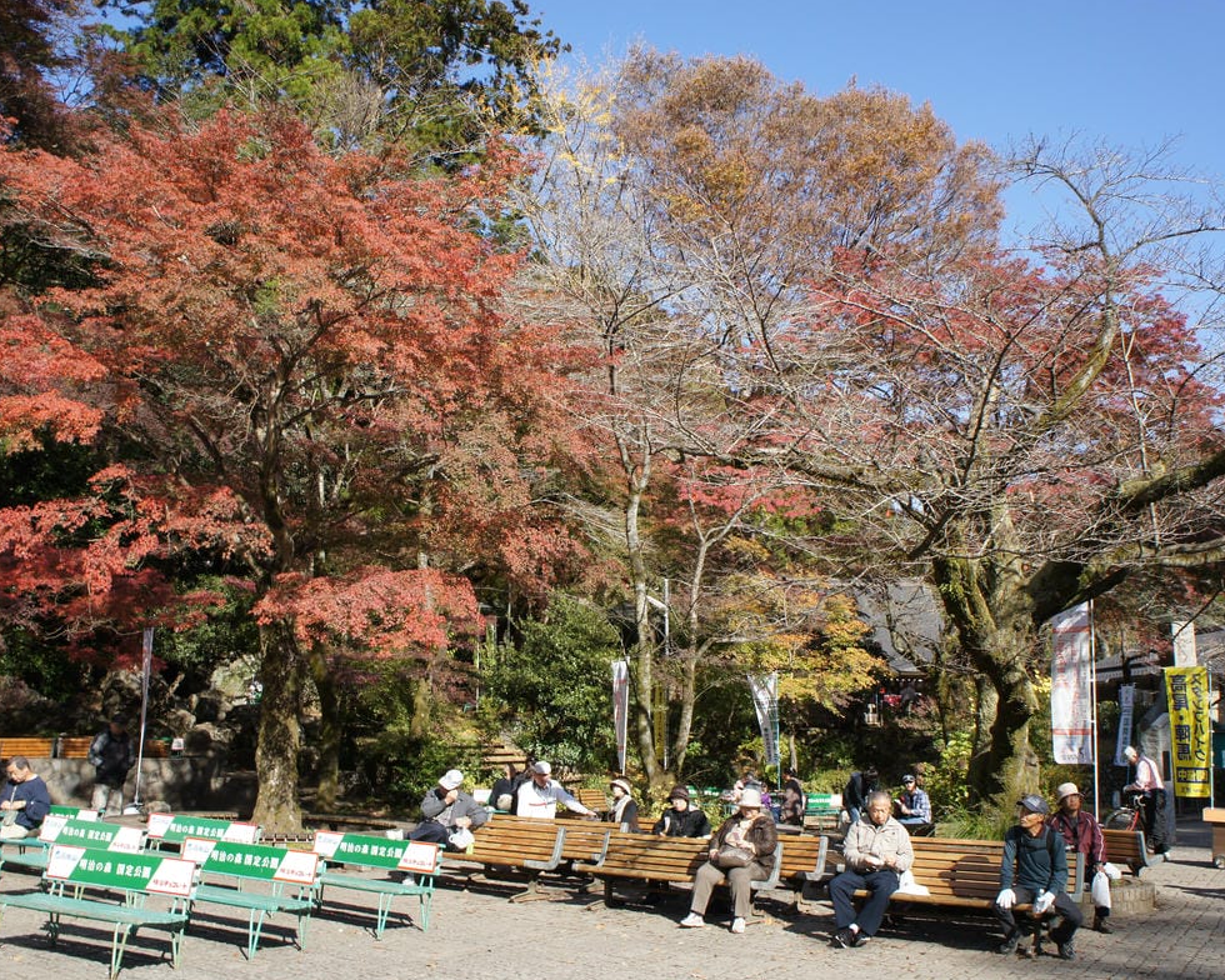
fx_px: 1124
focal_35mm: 31
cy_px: 492
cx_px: 616
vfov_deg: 47.1
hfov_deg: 57.2
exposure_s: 1/250
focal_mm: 18
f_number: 7.1
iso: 200
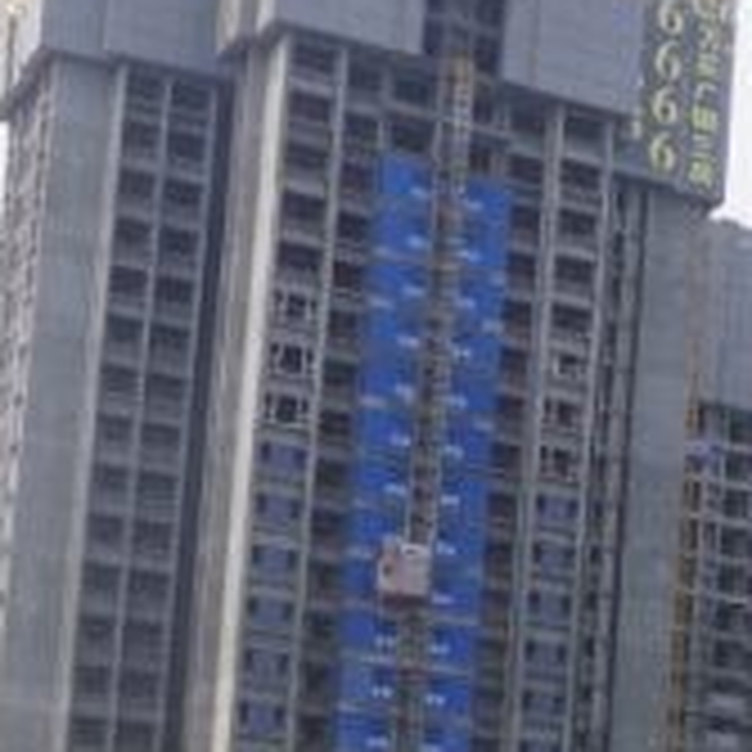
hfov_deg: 11.8
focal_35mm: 125
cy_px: 1011
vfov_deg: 13.4
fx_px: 3072
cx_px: 1693
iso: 100
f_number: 10
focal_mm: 16
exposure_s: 1/160
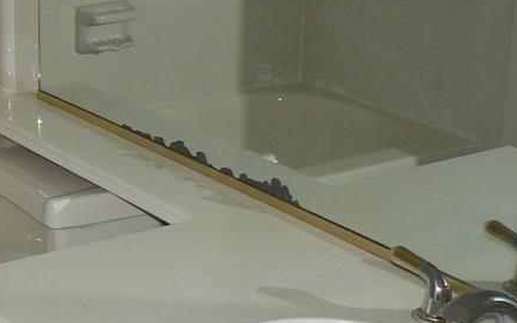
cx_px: -52
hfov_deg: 22.0
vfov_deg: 14.7
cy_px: 119
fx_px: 1254
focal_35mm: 89
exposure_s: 1/30
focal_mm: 6
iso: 100
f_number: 2.8
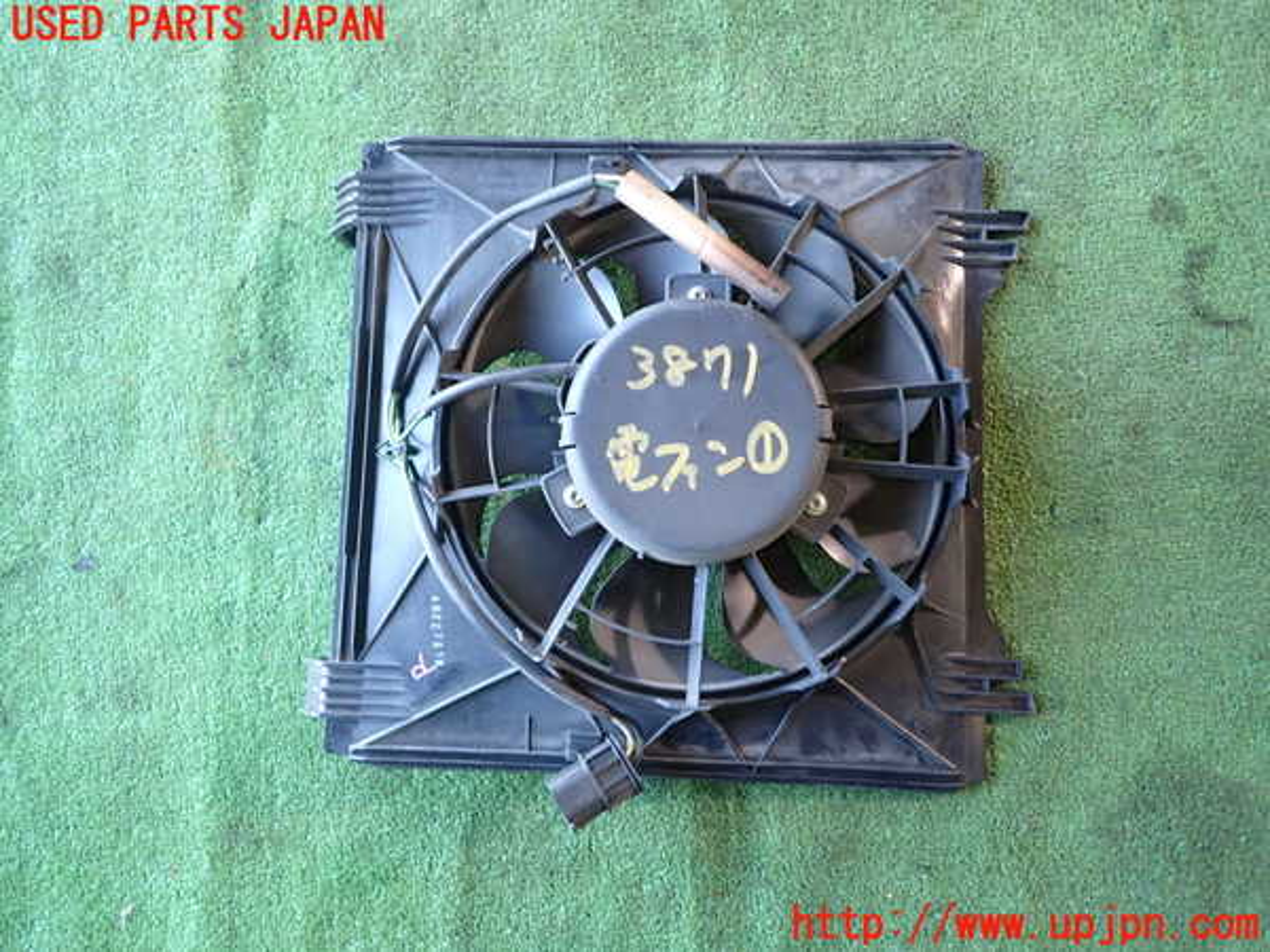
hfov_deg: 69.4
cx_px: 635
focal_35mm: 25
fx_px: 917
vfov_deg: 54.9
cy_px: 476
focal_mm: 4.5
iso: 200
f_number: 2
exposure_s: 1/40
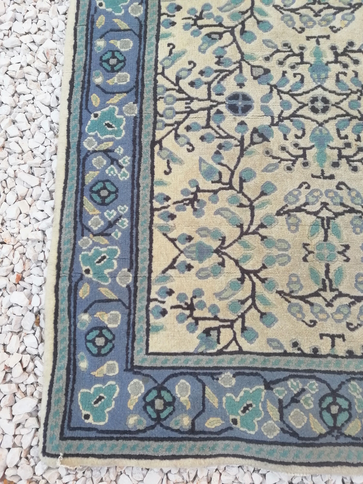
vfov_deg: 61.7
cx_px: 182
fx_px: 405
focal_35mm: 29
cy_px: 242
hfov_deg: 48.2
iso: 160
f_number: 1.8
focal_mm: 5.4
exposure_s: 1/100
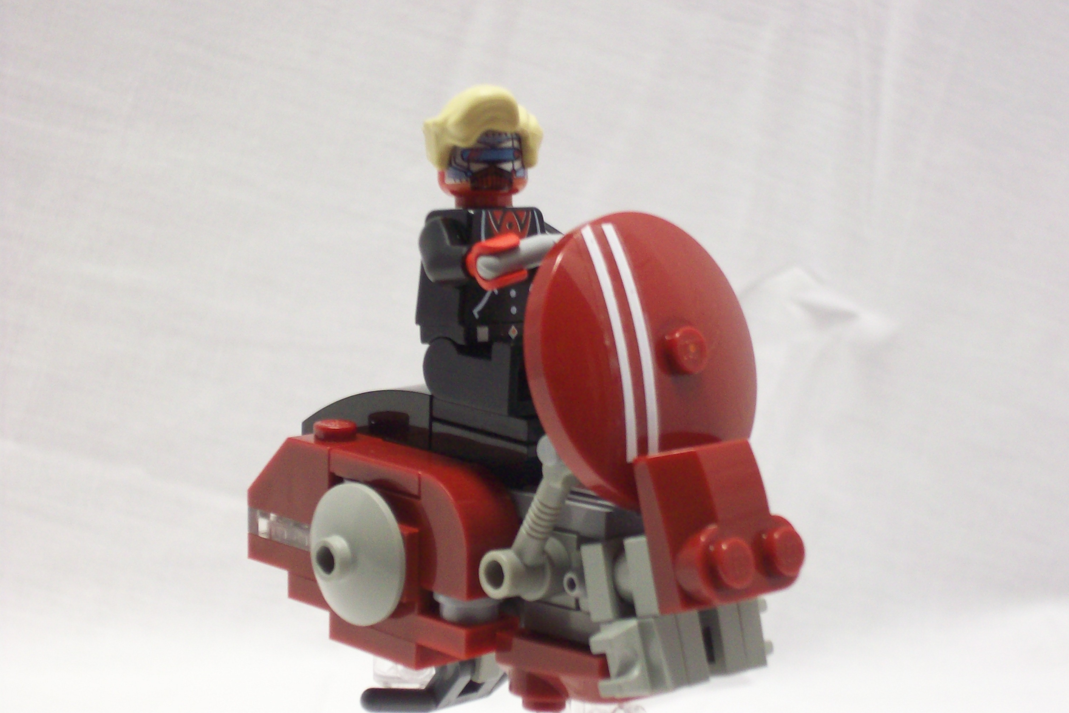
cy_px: 376
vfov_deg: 16.9
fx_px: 2405
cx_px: 532
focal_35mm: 81
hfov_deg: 25.1
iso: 160
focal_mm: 12.8
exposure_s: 1/15.3
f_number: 4.2
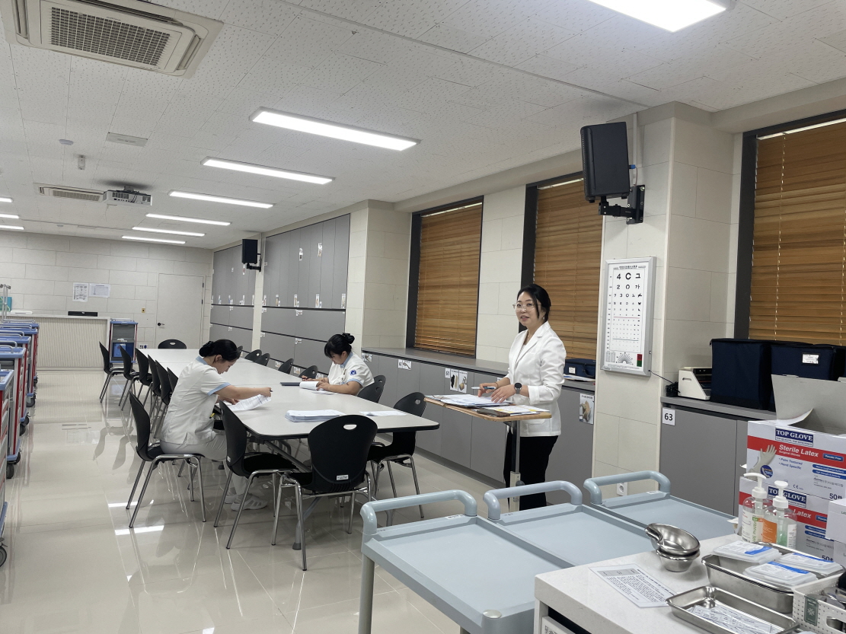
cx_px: 423
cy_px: 317
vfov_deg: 53.1
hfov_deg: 67.3
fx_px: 635
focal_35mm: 26
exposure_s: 1/120
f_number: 1.6
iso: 80
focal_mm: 4.2
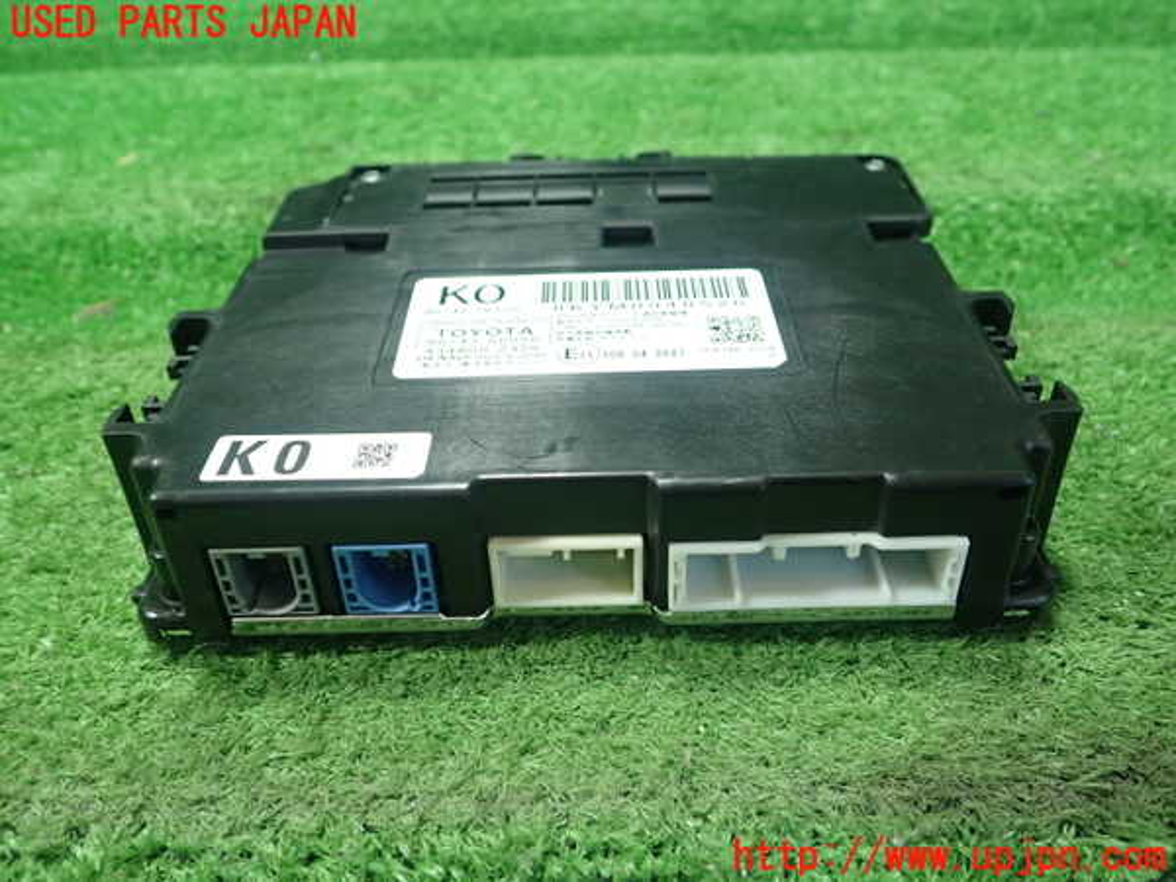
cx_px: 588
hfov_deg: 60.0
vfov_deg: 46.8
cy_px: 441
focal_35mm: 30
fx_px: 1019
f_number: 2.3
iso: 500
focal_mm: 5.5
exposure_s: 1/125
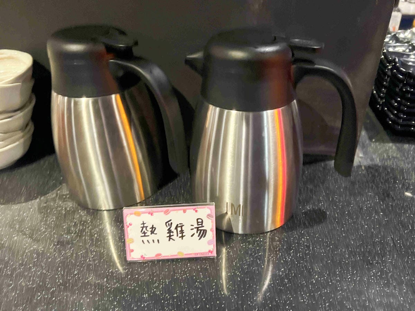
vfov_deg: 53.1
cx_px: 208
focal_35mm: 26
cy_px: 156
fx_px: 312
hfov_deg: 67.3
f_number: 1.5
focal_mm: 5.7
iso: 500
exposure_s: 1/30
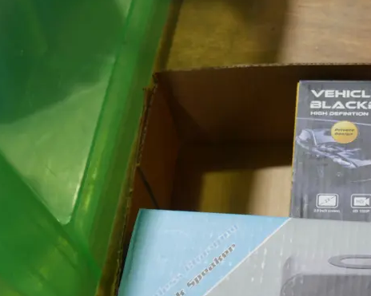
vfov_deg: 21.7
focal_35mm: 69
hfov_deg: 25.8
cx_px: 392
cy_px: 264
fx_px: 757
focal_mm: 16
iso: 200
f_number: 3.6
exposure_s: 1/60
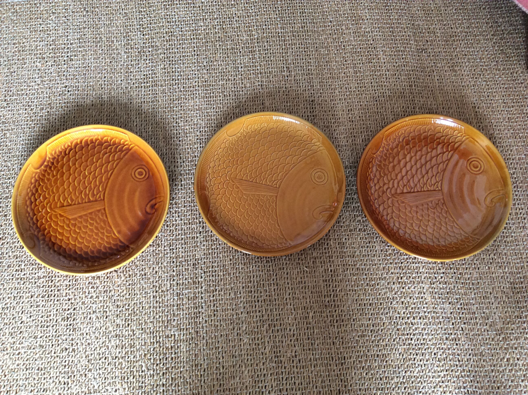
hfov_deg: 56.9
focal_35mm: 32
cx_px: 264
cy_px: 198
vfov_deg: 44.1
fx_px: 487
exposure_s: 1/25
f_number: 2.4
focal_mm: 3.3
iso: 80
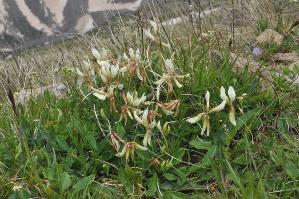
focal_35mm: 93
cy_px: 67
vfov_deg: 14.7
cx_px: 139
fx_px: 770
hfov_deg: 22.0
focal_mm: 35
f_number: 11
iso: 400
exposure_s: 1/160
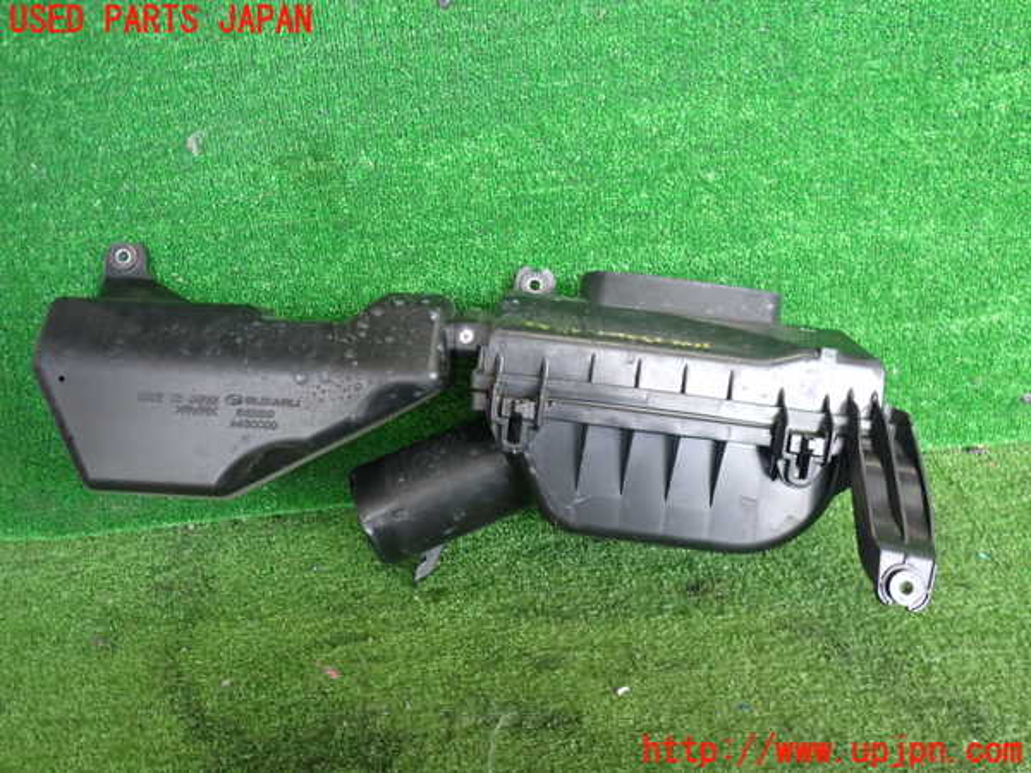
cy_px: 386
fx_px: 894
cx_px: 516
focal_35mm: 30
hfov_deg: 60.0
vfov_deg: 46.8
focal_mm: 5.4
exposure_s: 1/250
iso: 1000
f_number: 2.3
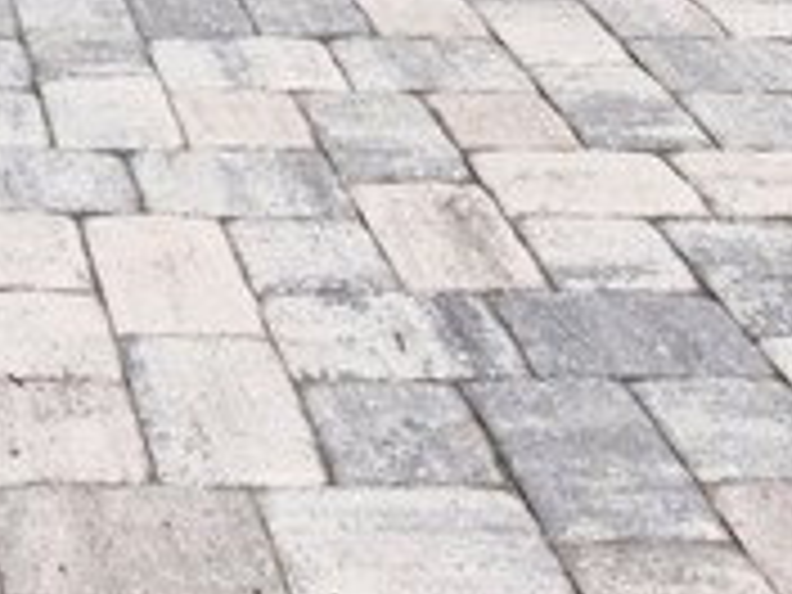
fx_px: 2241
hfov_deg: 18.6
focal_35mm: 98
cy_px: -934
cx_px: -238
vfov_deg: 11.7
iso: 250
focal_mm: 16.5
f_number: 8
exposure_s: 1/200
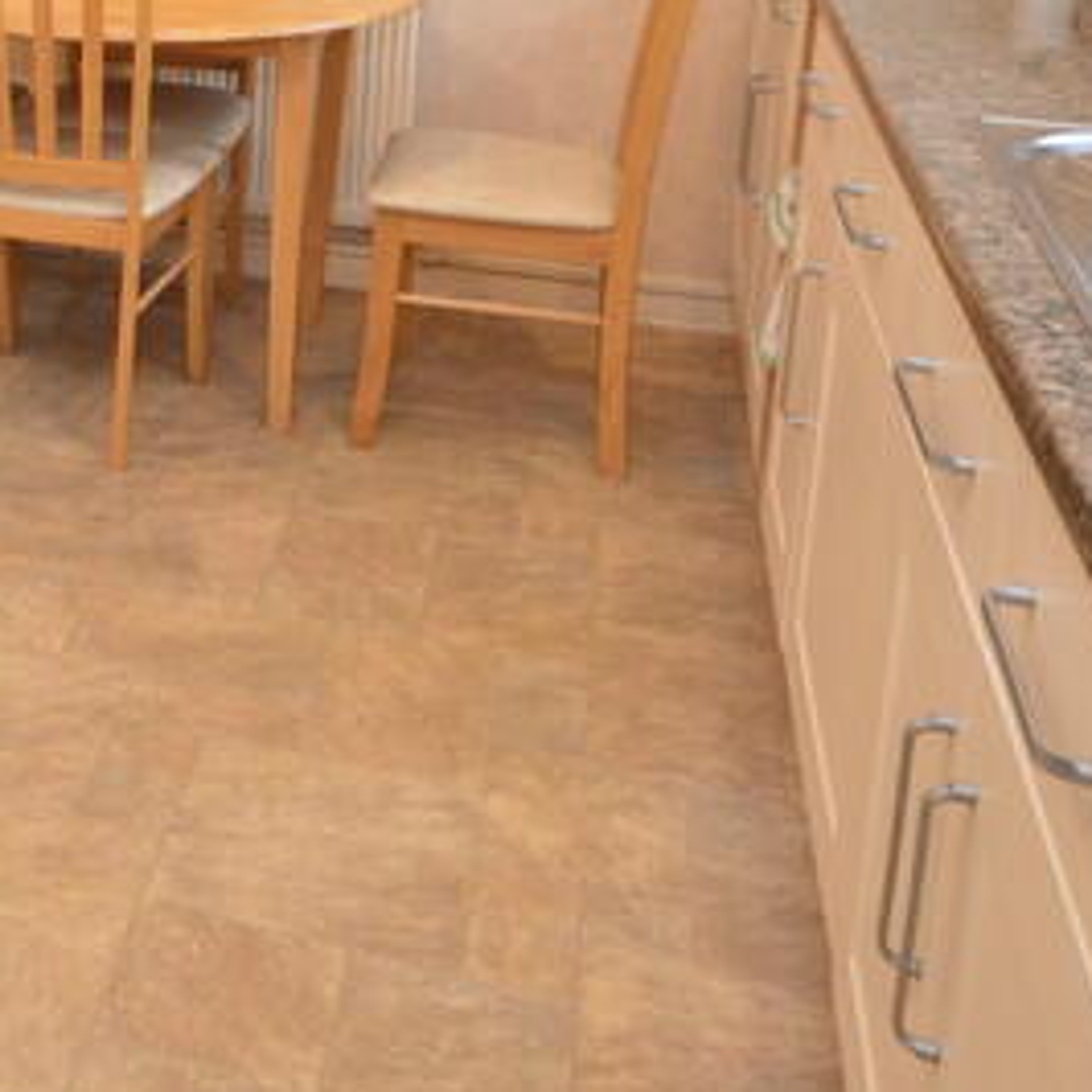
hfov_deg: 30.6
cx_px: -135
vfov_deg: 32.4
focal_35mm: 49
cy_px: 47
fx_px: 1749
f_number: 4
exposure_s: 1/60
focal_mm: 10
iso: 720
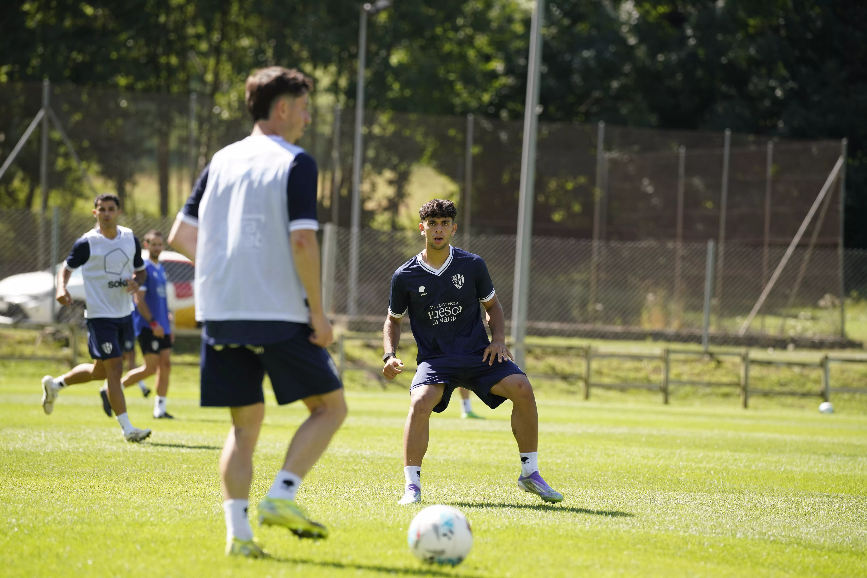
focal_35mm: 200
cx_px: 434
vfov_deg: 6.9
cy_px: 289
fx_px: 4817
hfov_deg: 10.3
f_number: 4
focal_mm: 200
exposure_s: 1/1250
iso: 400
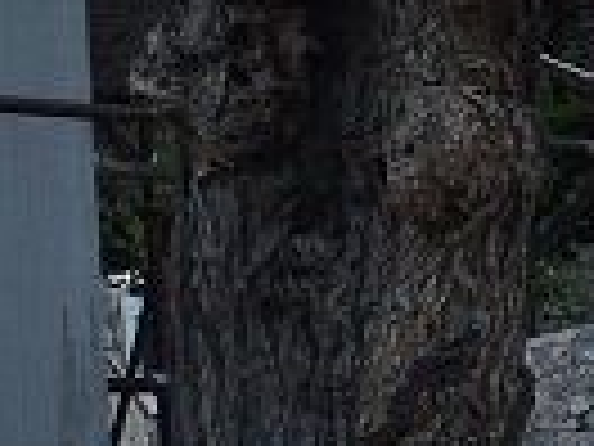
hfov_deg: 7.2
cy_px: -345
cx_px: -763
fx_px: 4479
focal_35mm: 261
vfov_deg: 5.6
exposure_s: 1/40
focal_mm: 24
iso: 400
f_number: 5.6
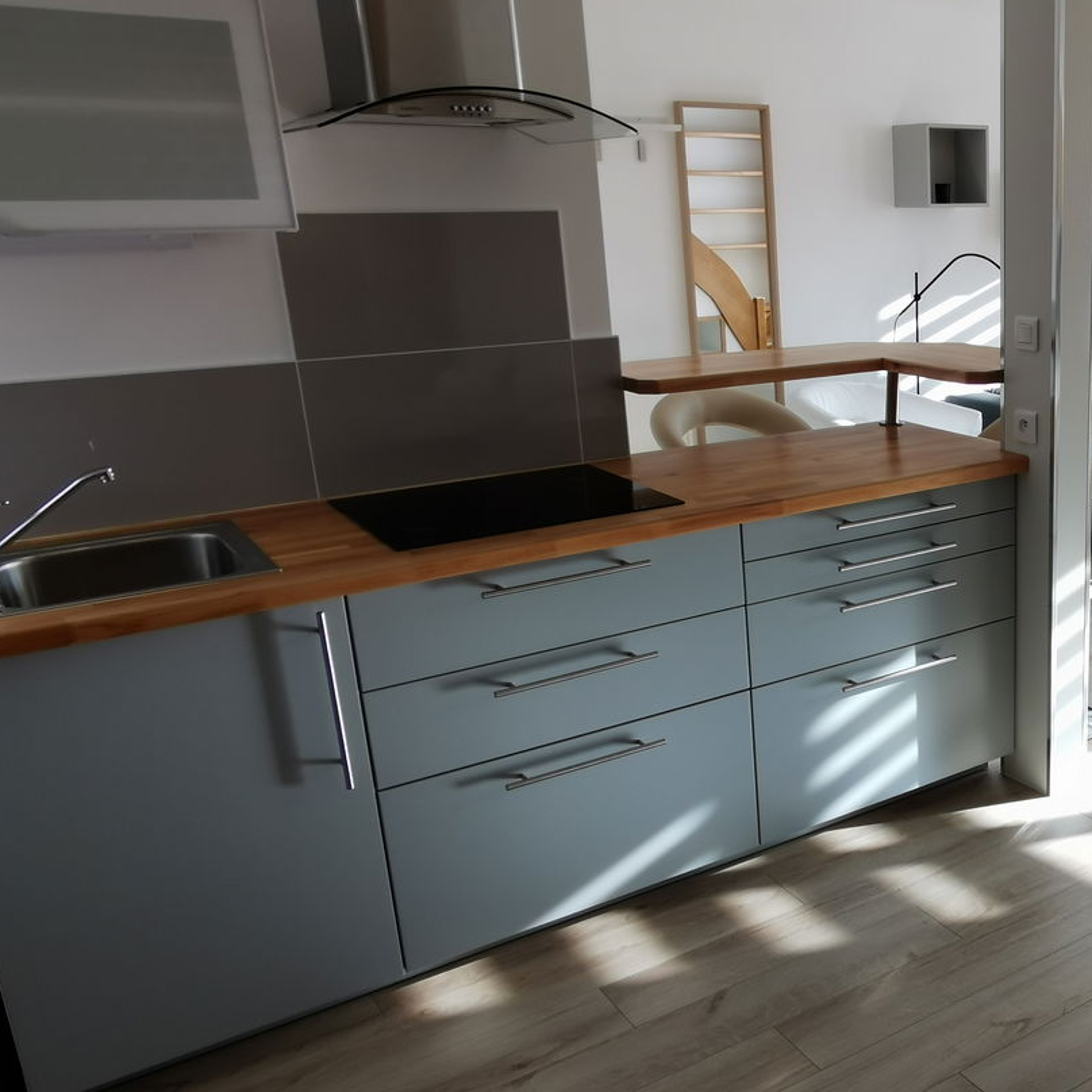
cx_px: 987
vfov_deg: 47.2
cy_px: 584
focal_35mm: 35
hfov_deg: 43.1
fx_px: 1249
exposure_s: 1/108
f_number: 2.2
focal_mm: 2.35
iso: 50
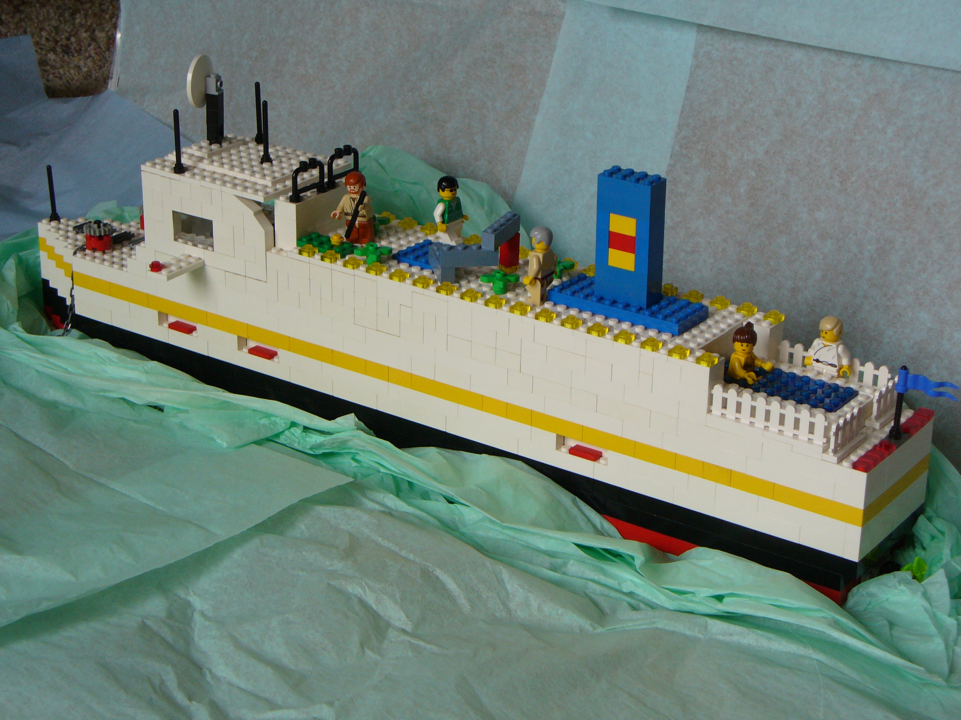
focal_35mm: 69
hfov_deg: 28.2
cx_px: 480
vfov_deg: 21.3
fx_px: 1916
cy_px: 360
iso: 100
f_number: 3.2
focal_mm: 11.4
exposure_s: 1/40
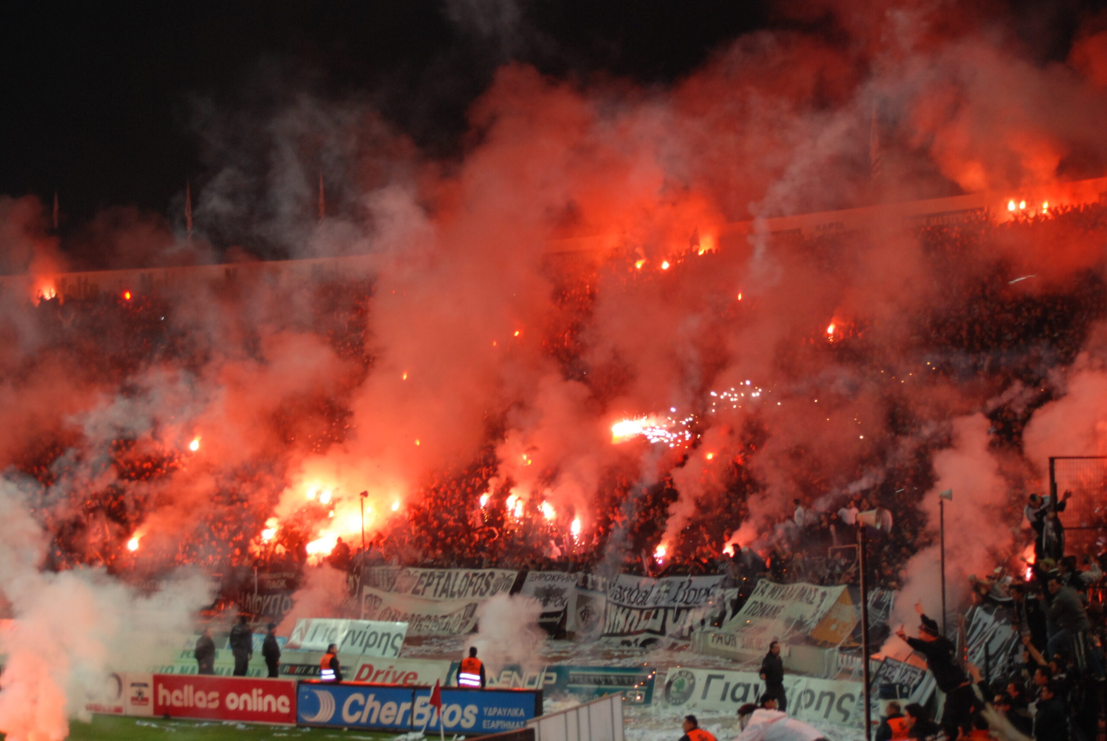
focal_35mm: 72
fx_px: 2217
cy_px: 370
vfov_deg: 19.0
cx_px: 554
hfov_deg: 28.0
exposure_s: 1/100
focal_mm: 48
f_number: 6.3
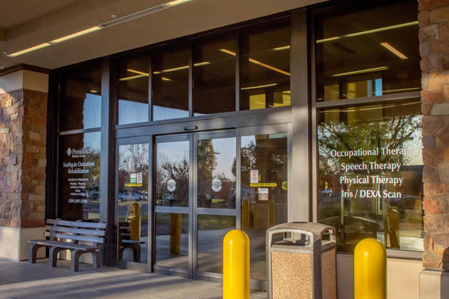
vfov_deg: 35.1
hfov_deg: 50.7
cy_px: 157
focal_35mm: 38
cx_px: 216
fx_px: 474
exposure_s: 1/400
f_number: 10
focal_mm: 24
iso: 1600
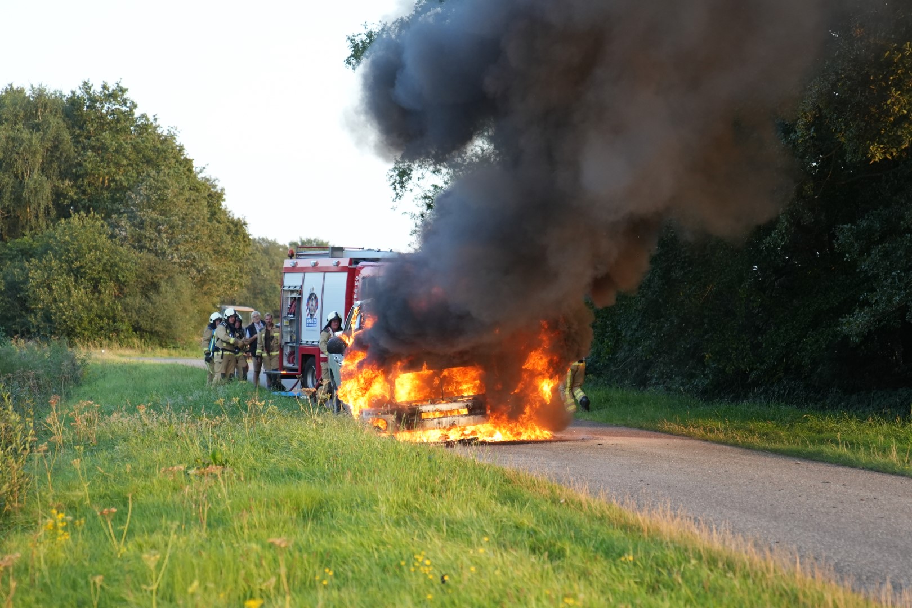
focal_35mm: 105
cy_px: 304
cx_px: 456
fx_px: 2660
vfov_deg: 13.0
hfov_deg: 19.5
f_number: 2.8
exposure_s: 1/1250
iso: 1000
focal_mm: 70
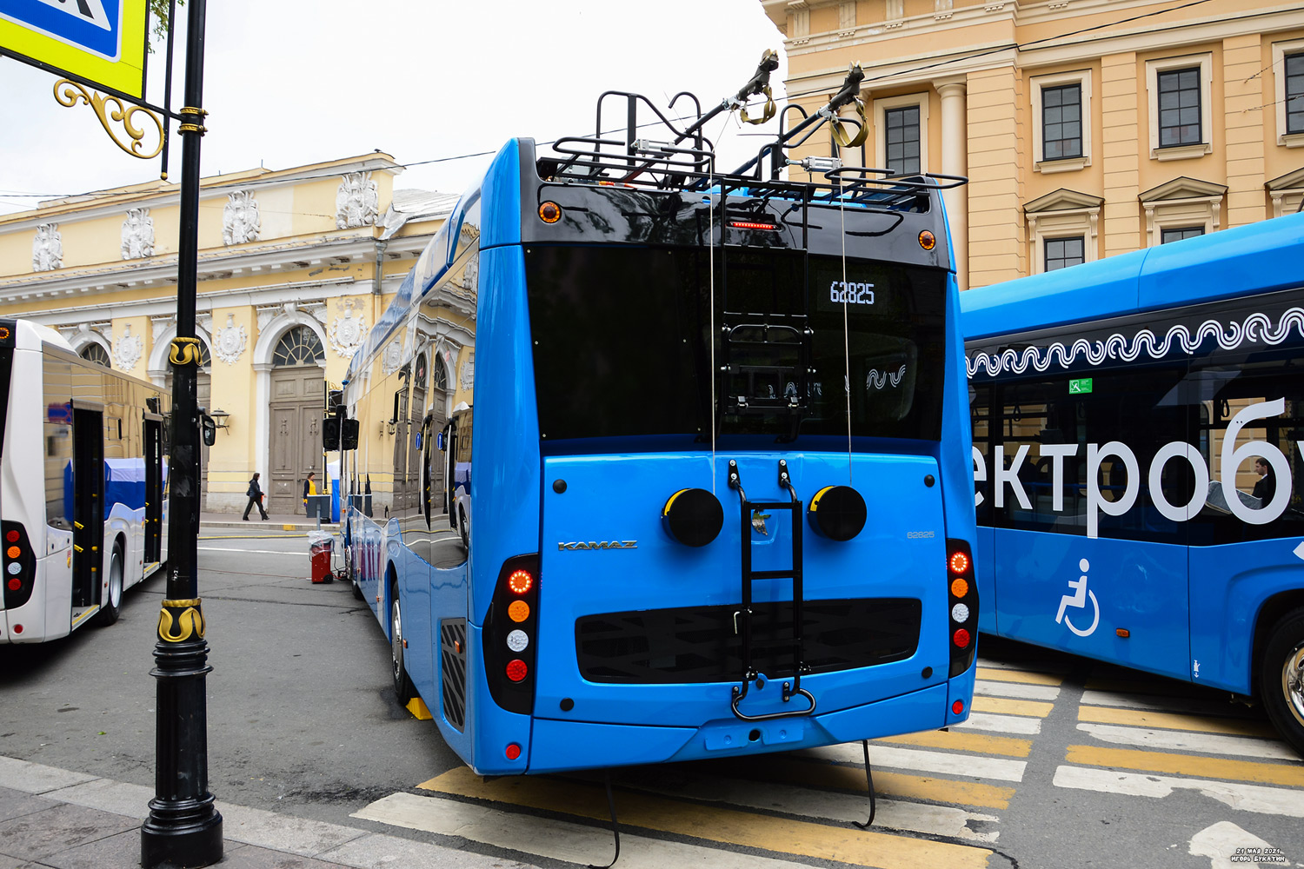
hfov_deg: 67.4
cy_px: 434
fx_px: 978
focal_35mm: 27
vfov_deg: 47.9
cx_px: 652
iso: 200
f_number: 5.6
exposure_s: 1/160
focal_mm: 18
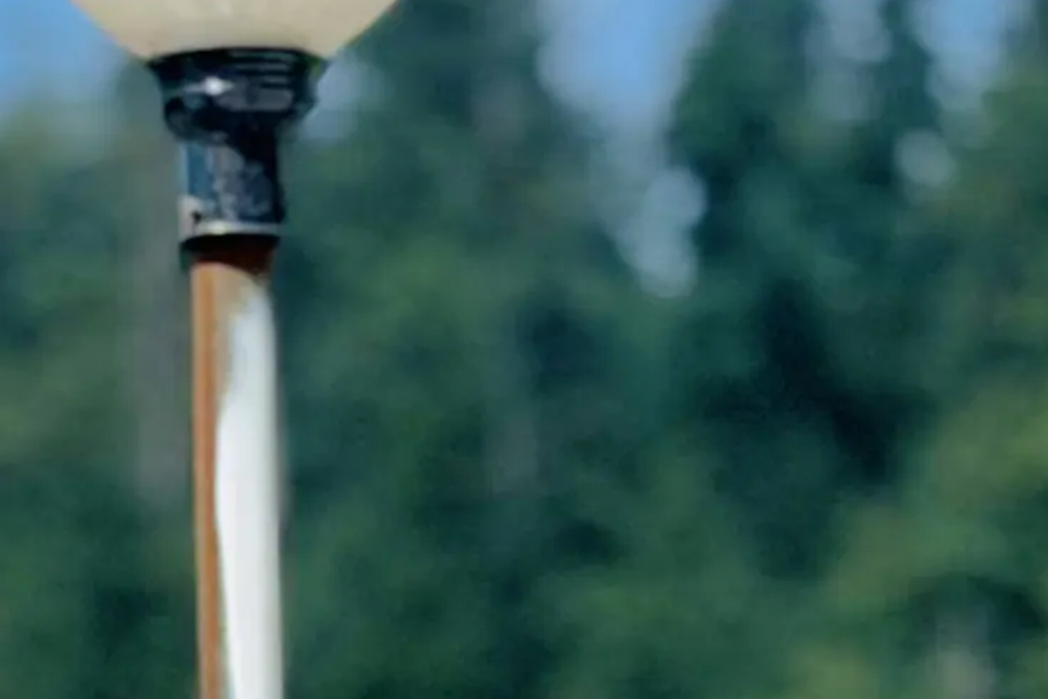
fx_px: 7512
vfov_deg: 5.2
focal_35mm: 258
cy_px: 1722
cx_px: -265
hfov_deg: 7.9
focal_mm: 6.86
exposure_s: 1/8197
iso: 100
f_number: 1.78
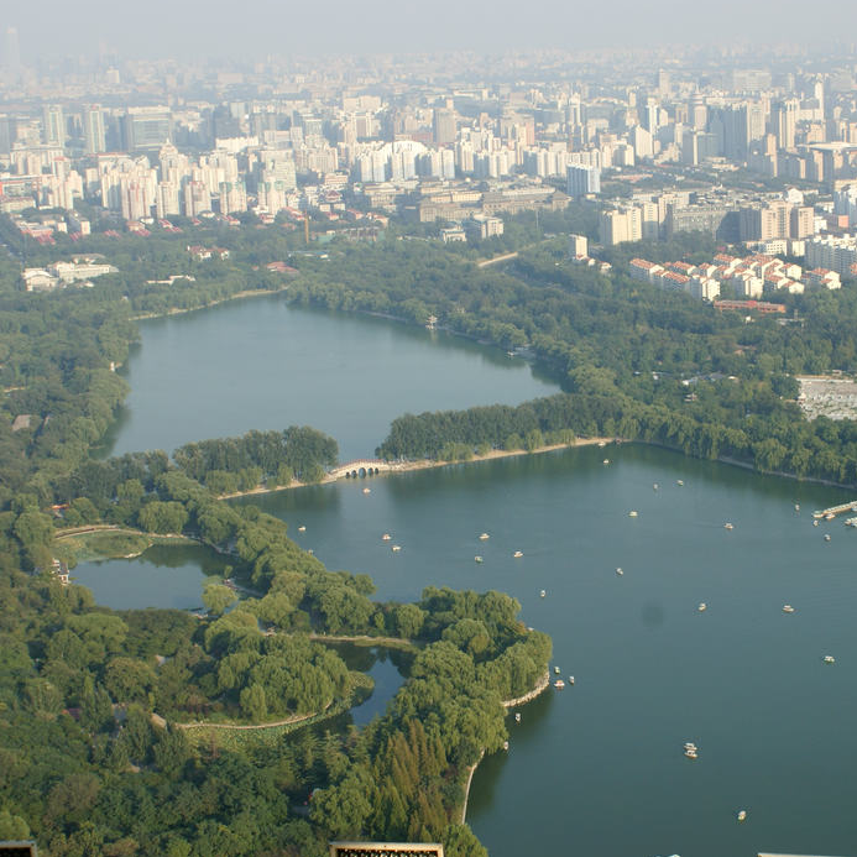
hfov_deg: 25.2
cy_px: 427
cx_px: 629
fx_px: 1895
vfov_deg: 25.5
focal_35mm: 68
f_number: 9
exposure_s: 1/125
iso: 100
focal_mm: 35
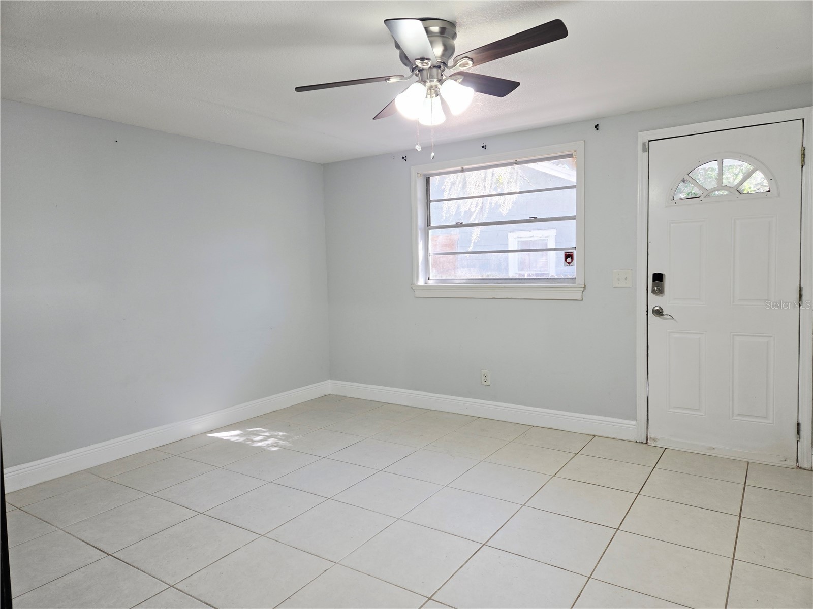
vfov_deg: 58.9
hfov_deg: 73.9
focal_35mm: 23
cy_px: 304
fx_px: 540
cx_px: 406
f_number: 1.8
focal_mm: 5.4
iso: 50
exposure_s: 1/120
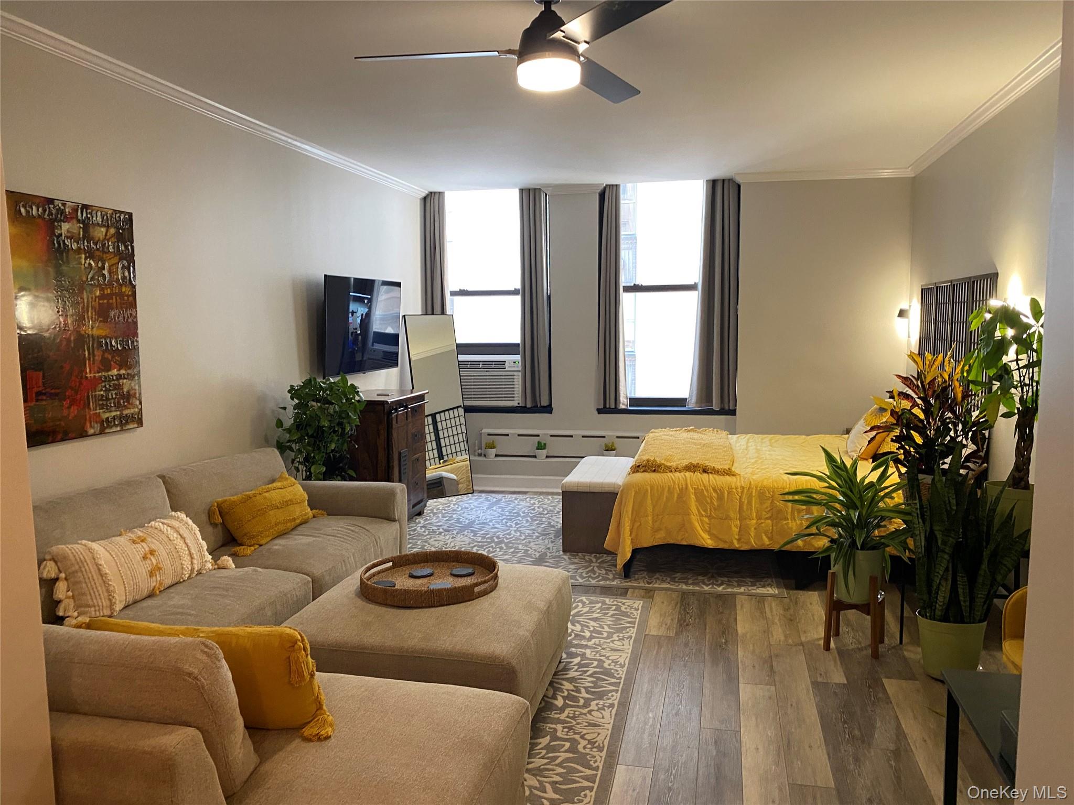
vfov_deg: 53.1
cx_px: 537
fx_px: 807
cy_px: 402
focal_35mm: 26
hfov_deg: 67.3
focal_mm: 4.25
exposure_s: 1/60
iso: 200
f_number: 1.8
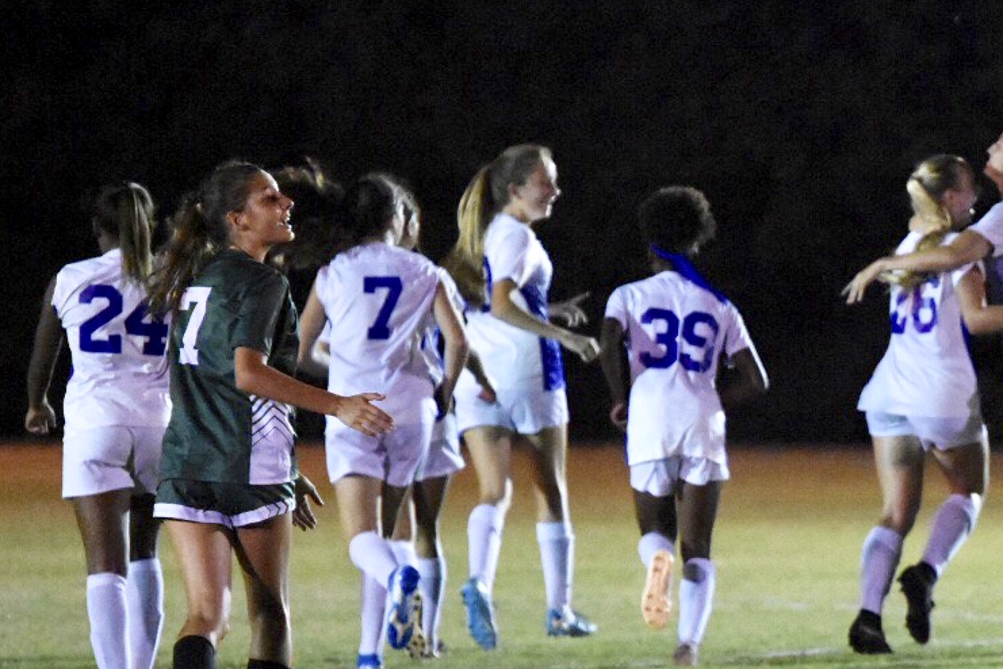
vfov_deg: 2.1
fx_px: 18275
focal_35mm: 656
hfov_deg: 3.1
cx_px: 984
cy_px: 370
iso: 10000
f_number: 2.8
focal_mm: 200
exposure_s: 1/1250
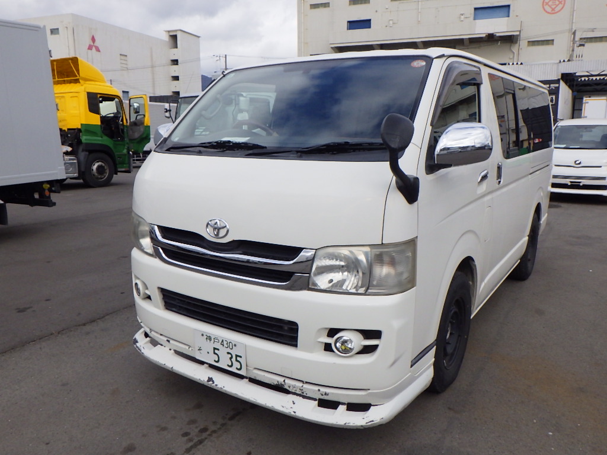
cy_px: 228
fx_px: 491
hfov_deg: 63.4
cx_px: 304
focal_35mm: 28
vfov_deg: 49.7
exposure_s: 1/1250
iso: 250
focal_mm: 5
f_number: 4.2
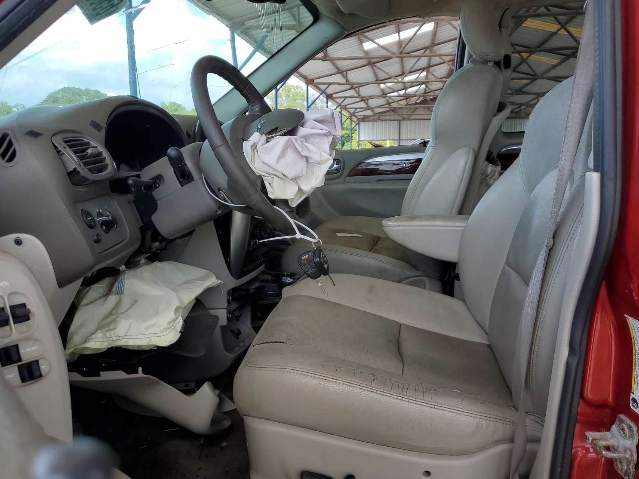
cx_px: 322
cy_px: 230
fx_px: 517
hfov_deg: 63.5
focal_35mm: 28
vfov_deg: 49.7
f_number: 1.5
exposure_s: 1/500
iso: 50
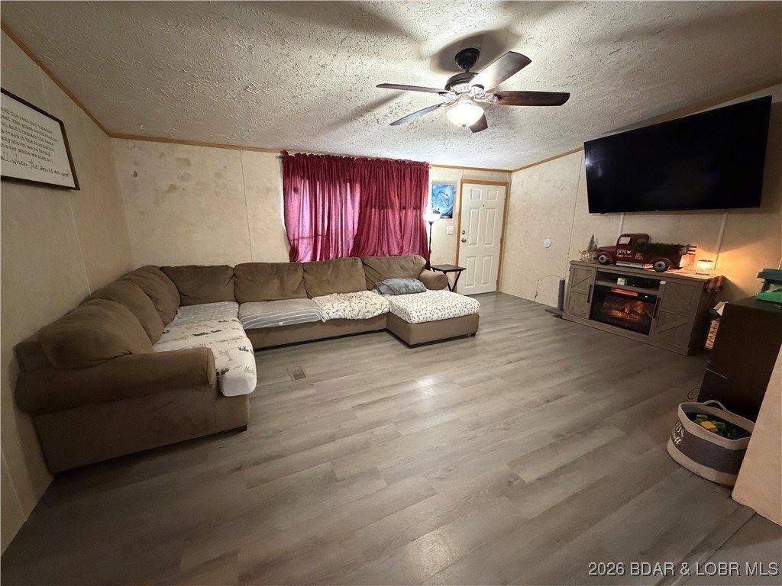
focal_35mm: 14
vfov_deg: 85.7
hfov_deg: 102.1
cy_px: 293
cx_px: 391
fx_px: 316
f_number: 2.2
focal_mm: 2.22
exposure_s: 1/60
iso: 1250
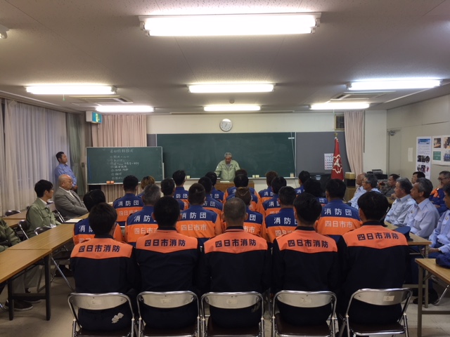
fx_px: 377
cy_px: 168
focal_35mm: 29
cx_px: 225
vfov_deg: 48.2
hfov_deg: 61.7
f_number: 2.2
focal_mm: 4.15
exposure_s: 1/30
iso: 32
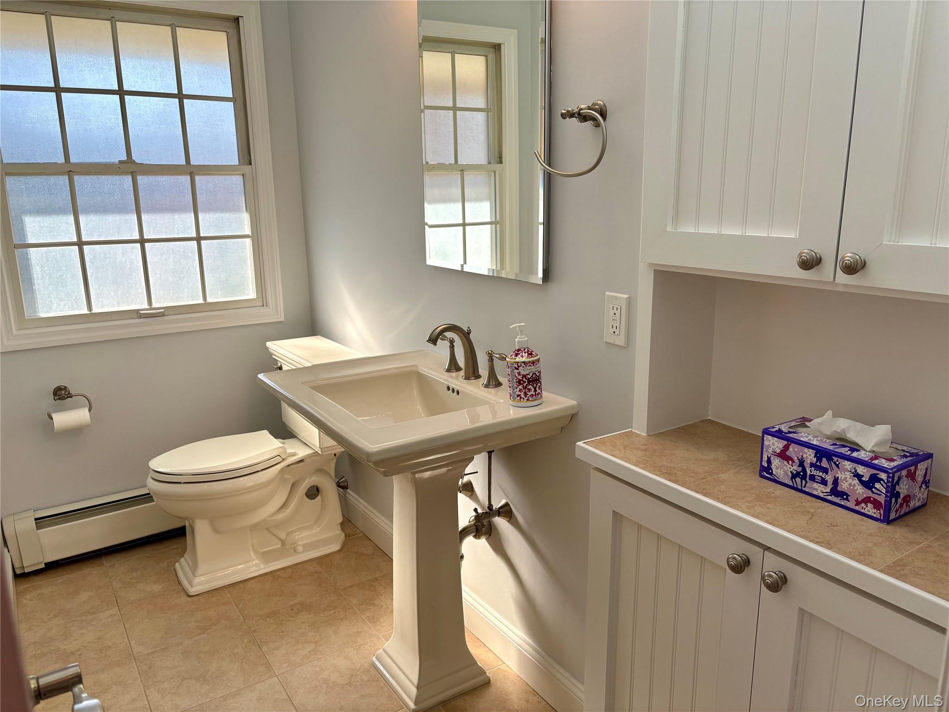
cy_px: 356
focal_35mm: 26
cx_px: 474
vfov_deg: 53.1
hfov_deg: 67.3
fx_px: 713
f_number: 1.6
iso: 50
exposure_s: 1/515
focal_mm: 5.96
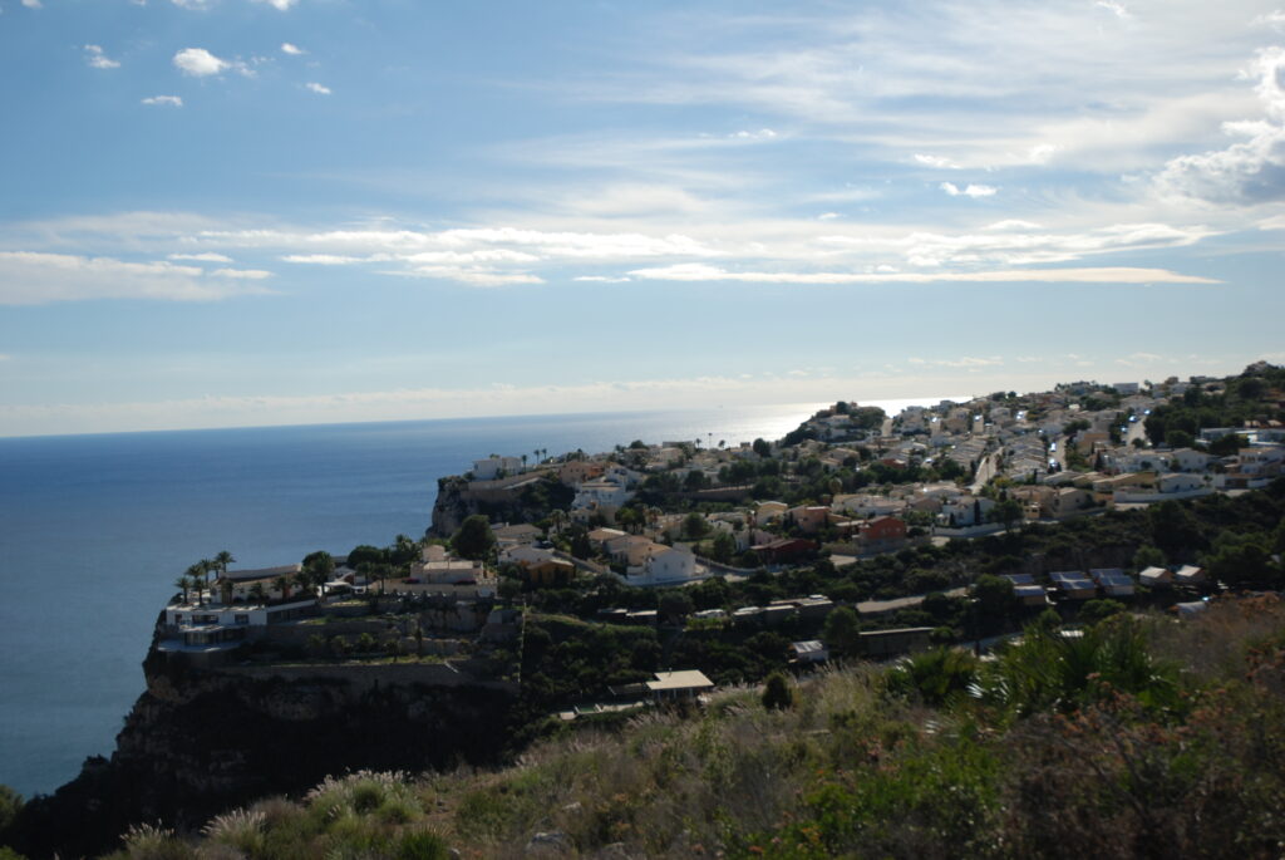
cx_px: 642
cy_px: 430
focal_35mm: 44
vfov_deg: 30.9
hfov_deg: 44.9
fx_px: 1554
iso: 100
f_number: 4
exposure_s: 1/1600
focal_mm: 29
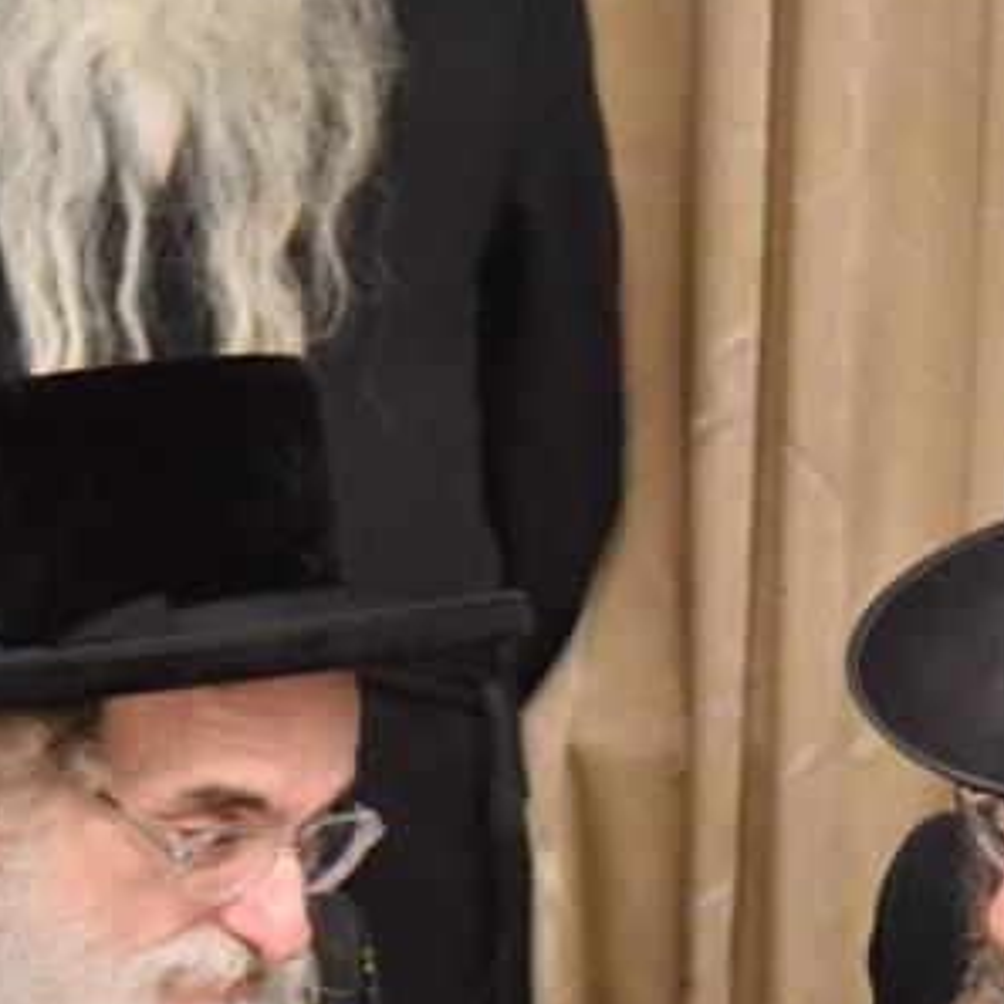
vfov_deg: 7.0
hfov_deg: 7.0
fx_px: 8171
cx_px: 842
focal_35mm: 249
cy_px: 952
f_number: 4
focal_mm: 85
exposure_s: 1/160
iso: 2000
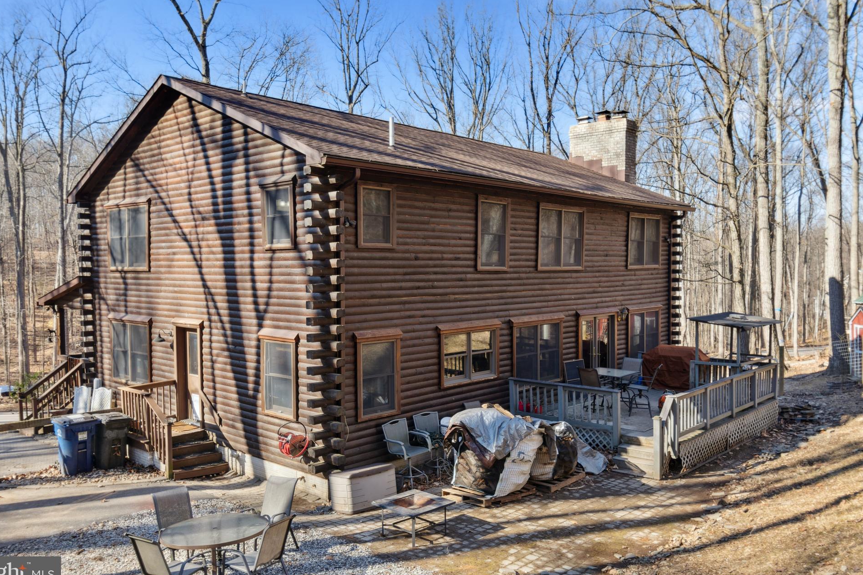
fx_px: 660
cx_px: 426
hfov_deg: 66.3
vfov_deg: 47.1
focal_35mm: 28
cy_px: 279
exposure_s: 1/100
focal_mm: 17
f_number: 9
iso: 160
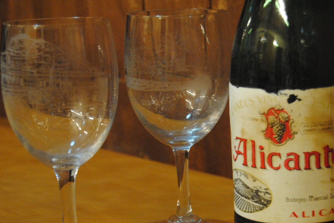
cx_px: 199
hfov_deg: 19.9
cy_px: 123
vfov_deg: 13.4
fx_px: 953
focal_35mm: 103
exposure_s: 1/20
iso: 1600
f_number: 5.6
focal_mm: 55
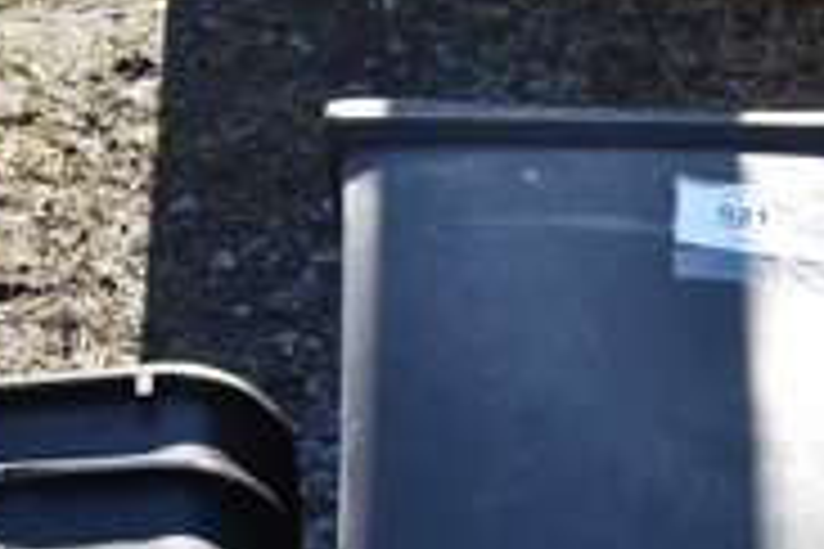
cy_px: 855
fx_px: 2060
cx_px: 441
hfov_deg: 22.6
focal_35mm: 90
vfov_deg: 14.1
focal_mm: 18
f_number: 6.3
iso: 200
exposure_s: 1/200
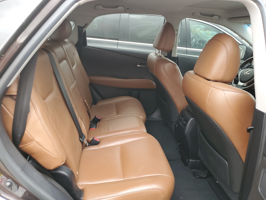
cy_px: 100
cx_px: 133
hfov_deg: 67.3
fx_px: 200
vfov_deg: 53.1
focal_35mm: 26
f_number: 1.5
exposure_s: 1/100
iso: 79
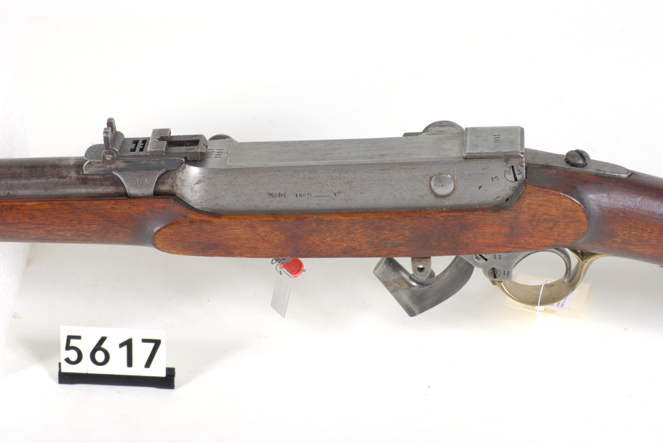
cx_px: 332
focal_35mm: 105
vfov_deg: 13.1
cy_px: 222
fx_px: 1936
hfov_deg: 19.4
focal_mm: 70
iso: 100
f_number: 10
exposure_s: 1/60
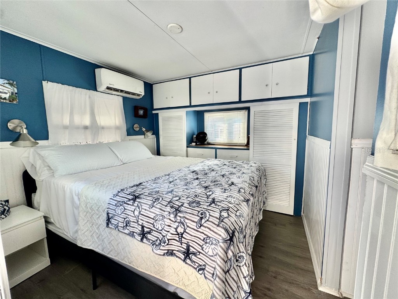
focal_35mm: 14
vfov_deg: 85.7
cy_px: 150
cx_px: 199
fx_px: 161
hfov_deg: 102.1
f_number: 2.2
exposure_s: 1/99
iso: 80
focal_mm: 2.22
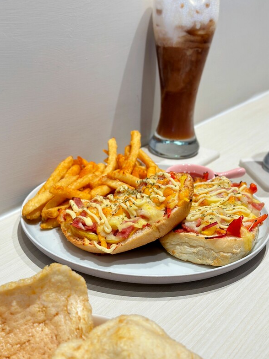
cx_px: 130
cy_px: 189
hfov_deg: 28.0
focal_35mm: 52
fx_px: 539
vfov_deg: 36.8
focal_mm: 6.86
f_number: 1.78
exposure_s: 1/120
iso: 80
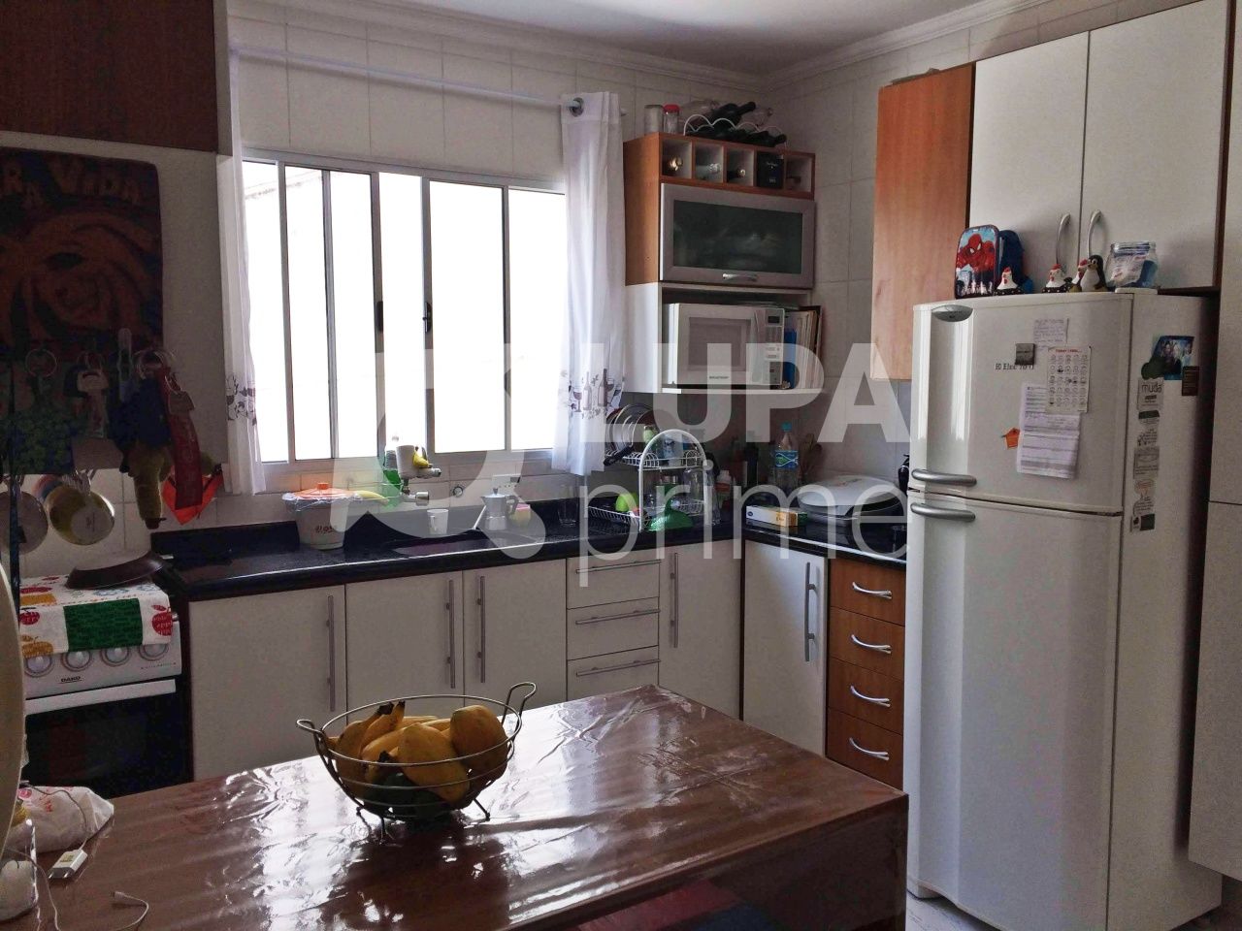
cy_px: 466
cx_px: 621
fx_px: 1041
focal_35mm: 29
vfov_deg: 48.2
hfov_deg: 61.7
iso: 32
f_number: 2.2
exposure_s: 1/123
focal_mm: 4.15
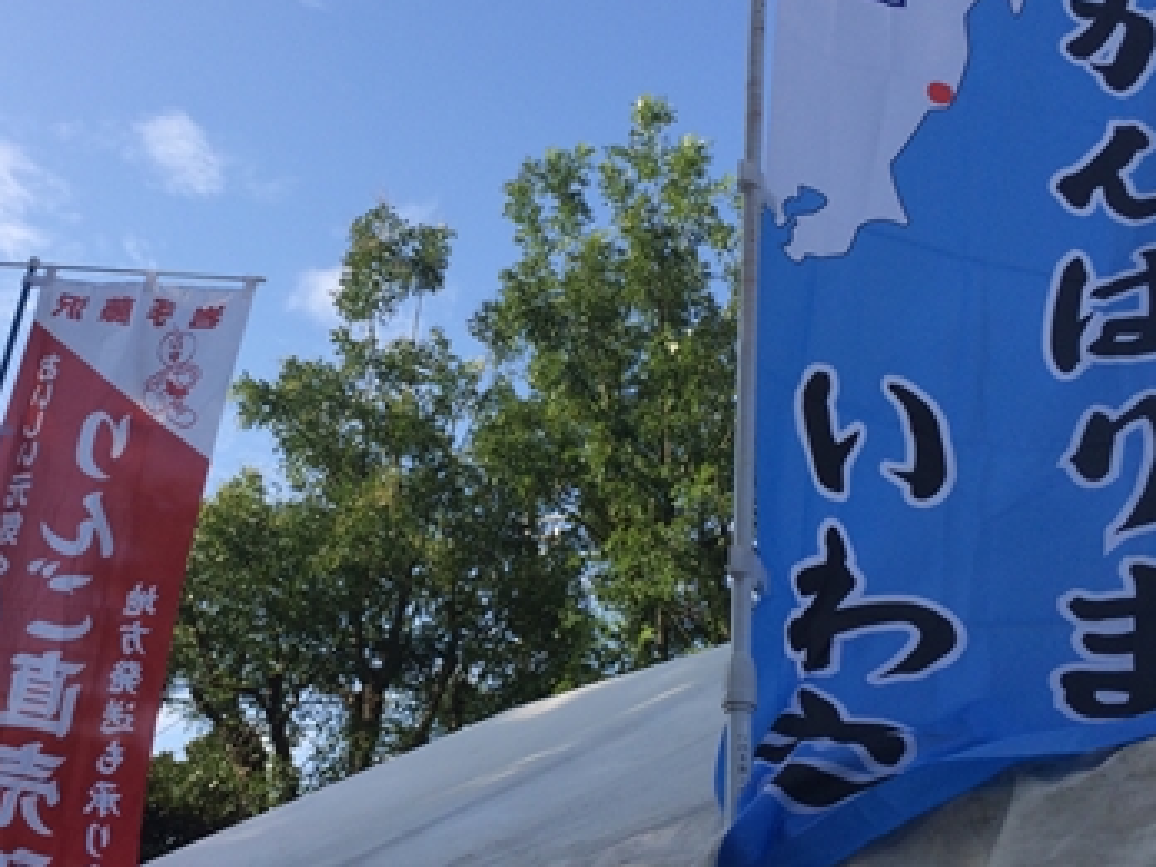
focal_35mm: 45
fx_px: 1503
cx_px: 472
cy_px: 424
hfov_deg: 41.9
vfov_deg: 32.2
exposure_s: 1/1325
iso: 32
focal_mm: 4.15
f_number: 2.2
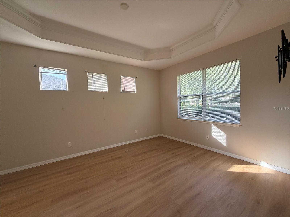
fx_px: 117
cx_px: 145
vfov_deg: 85.7
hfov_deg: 102.1
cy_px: 108
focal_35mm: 14
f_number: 2.2
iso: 160
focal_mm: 2.22
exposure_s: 1/121
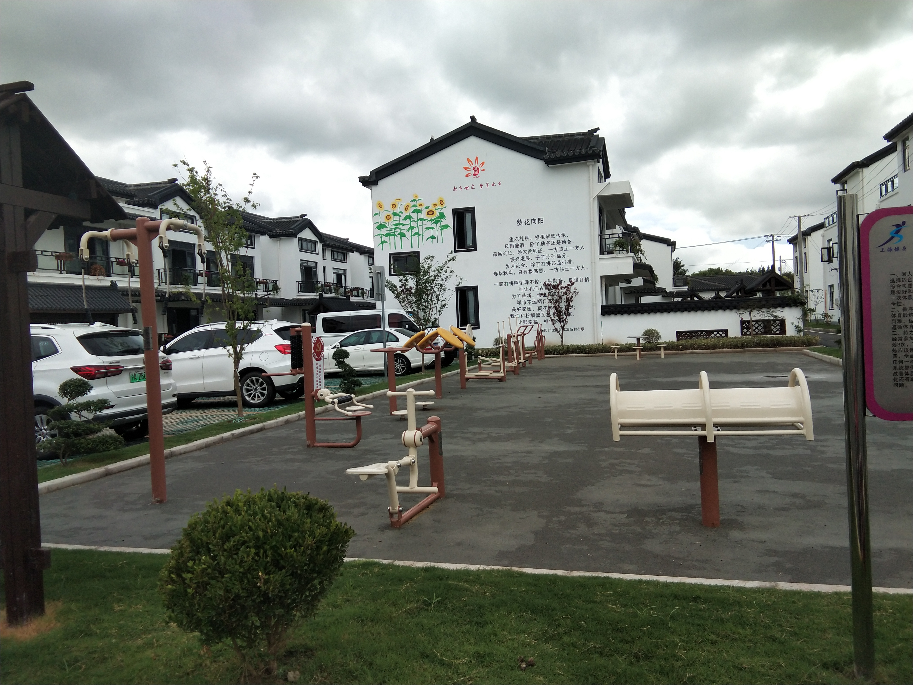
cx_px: 456
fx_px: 818
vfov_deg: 45.4
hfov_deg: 58.4
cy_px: 342
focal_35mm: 31
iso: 50
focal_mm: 3.69
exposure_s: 1/325
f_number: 2.2
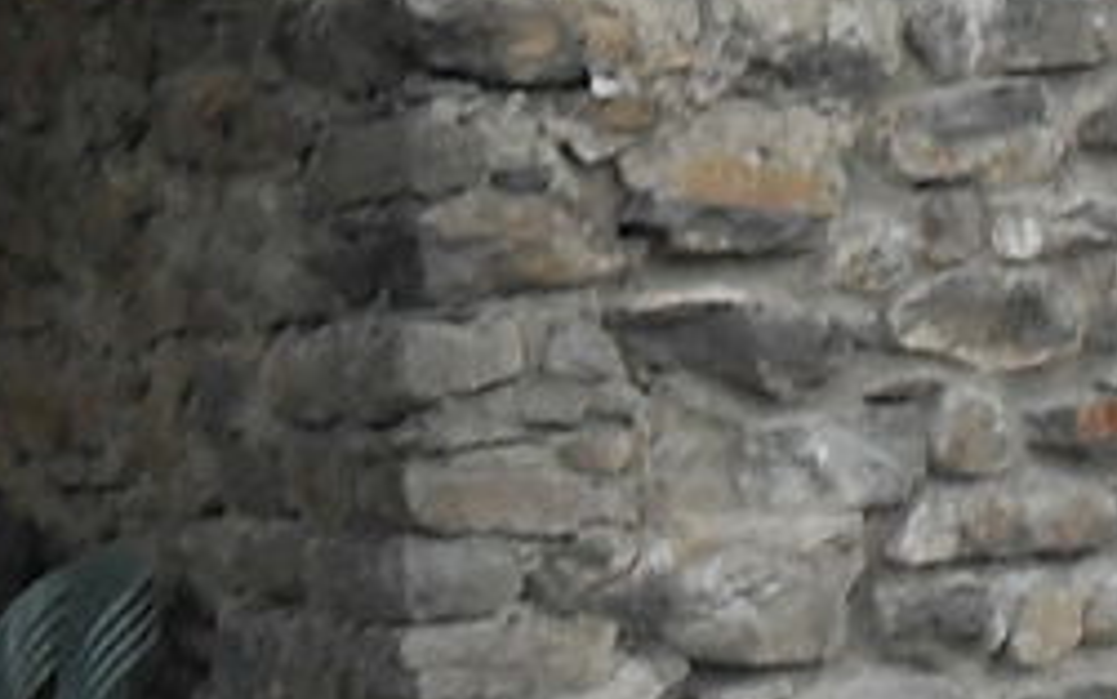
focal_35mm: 250
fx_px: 7612
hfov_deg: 8.2
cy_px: -31
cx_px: 1647
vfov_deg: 5.2
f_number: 8.9
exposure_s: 1/45
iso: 80
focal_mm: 6.3
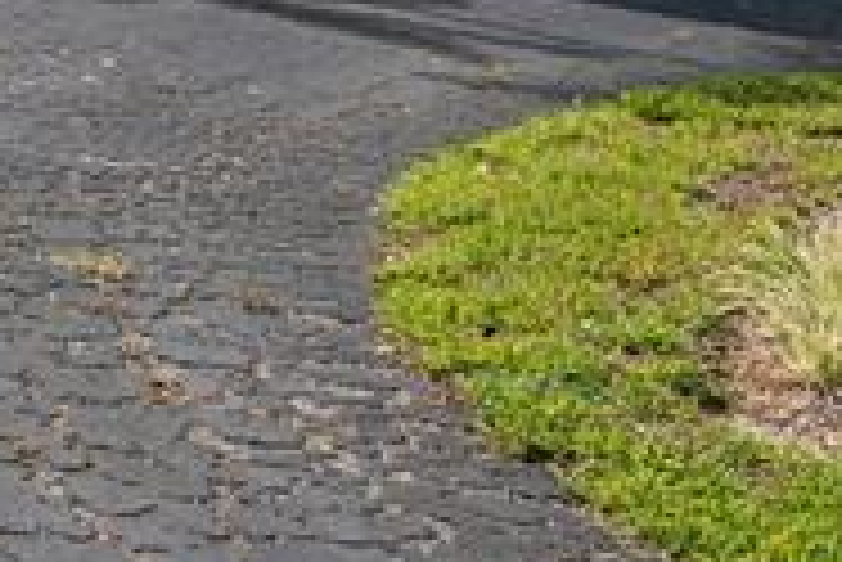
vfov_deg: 13.3
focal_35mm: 94
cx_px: -743
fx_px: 2200
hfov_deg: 17.1
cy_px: -411
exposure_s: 1/800
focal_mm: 22
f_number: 8
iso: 250
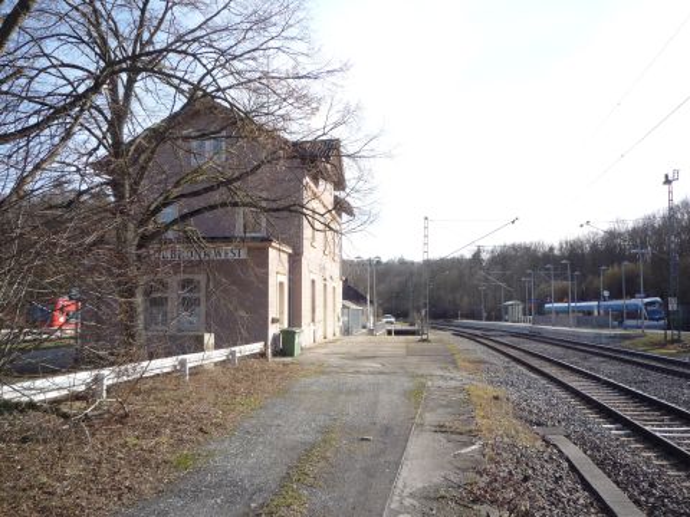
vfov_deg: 44.2
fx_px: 638
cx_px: 345
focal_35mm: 32
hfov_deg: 56.8
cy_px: 258
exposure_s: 1/250
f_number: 4
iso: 100
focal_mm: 5.2
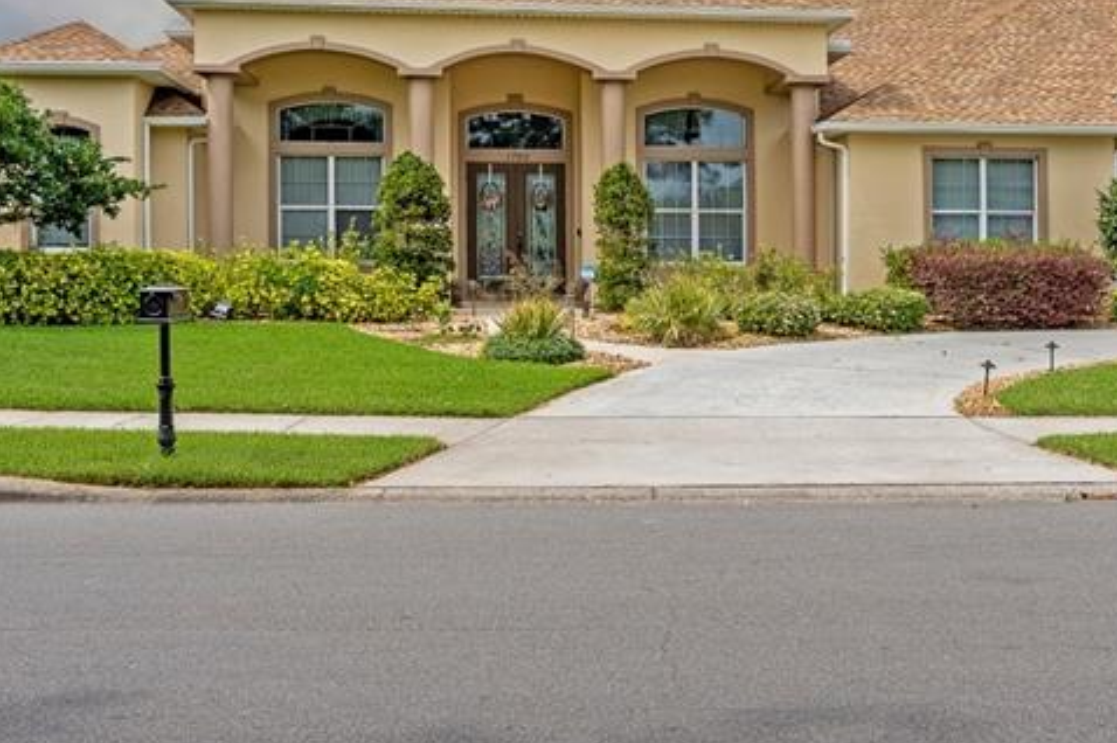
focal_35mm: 45
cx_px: 664
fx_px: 1395
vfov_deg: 28.8
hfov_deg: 43.4
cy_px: 100
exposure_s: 1/8000
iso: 200
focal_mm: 21
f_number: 5.6
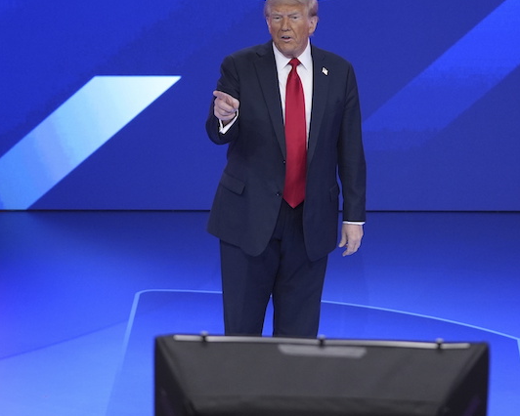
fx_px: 2540
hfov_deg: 11.7
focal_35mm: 165
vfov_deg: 9.3
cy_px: 38
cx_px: 280
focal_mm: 78
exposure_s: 1/640
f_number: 2.8
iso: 2000
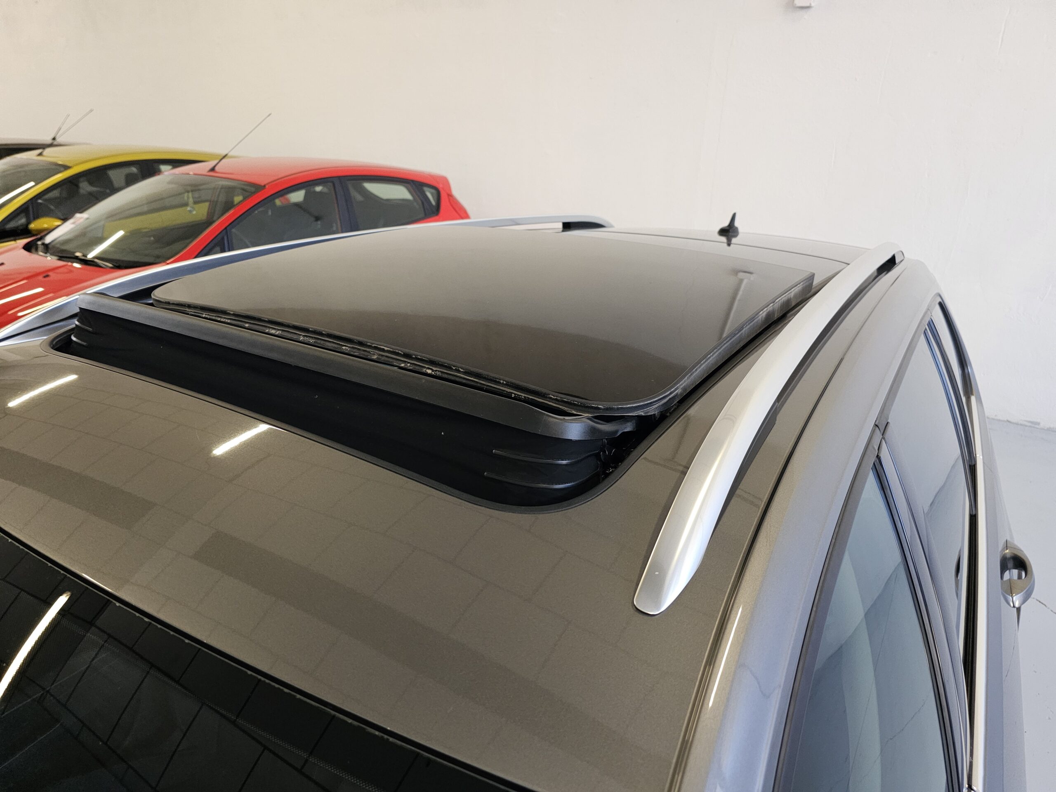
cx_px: 528
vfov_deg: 58.9
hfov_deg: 73.9
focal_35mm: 23
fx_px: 702
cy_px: 396
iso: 640
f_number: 1.7
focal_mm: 6.3
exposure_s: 1/120
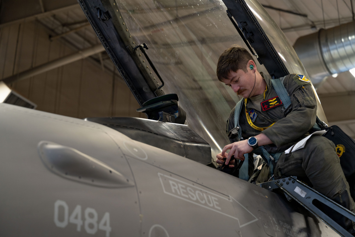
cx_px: 178
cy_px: 118
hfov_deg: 28.8
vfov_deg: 19.5
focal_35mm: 70
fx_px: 690
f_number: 4
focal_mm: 70
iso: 320
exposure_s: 1/100
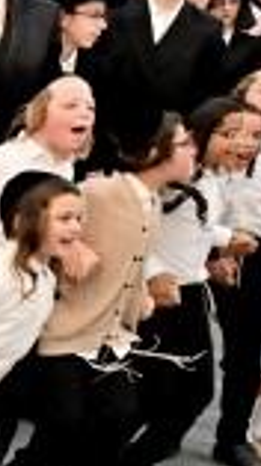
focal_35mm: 164
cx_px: -1091
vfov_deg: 13.0
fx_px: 2023
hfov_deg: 5.4
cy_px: 411
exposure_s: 1/250
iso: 640
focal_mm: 24
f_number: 4
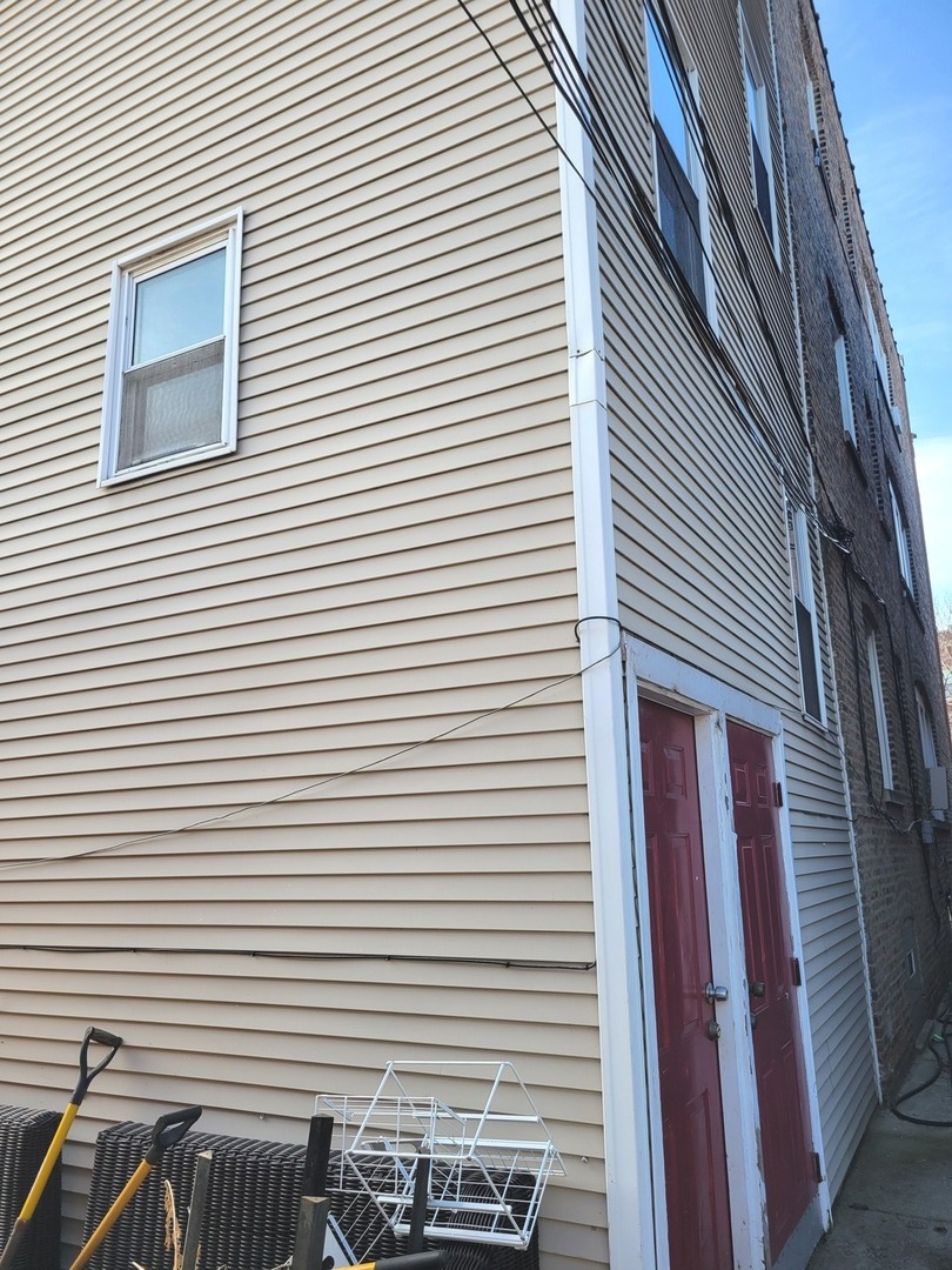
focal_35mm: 26
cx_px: 476
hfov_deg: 53.1
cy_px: 635
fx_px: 953
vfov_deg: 67.3
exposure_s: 1/619
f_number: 1.8
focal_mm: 5.4
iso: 40
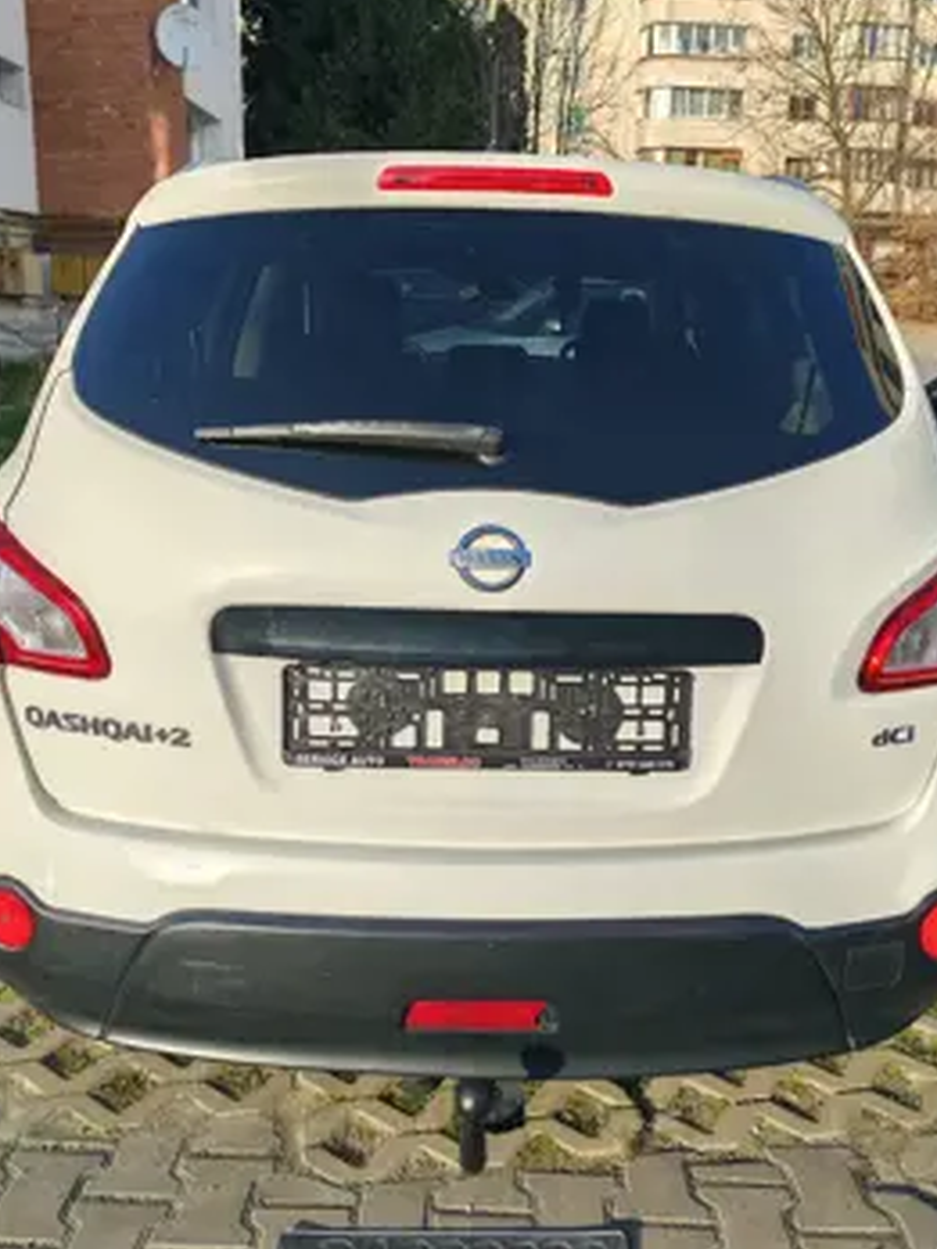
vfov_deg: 58.2
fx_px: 1119
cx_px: 510
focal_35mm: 31
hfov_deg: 45.4
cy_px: 549
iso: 50
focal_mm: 5.52
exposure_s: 1/1900
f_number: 1.95
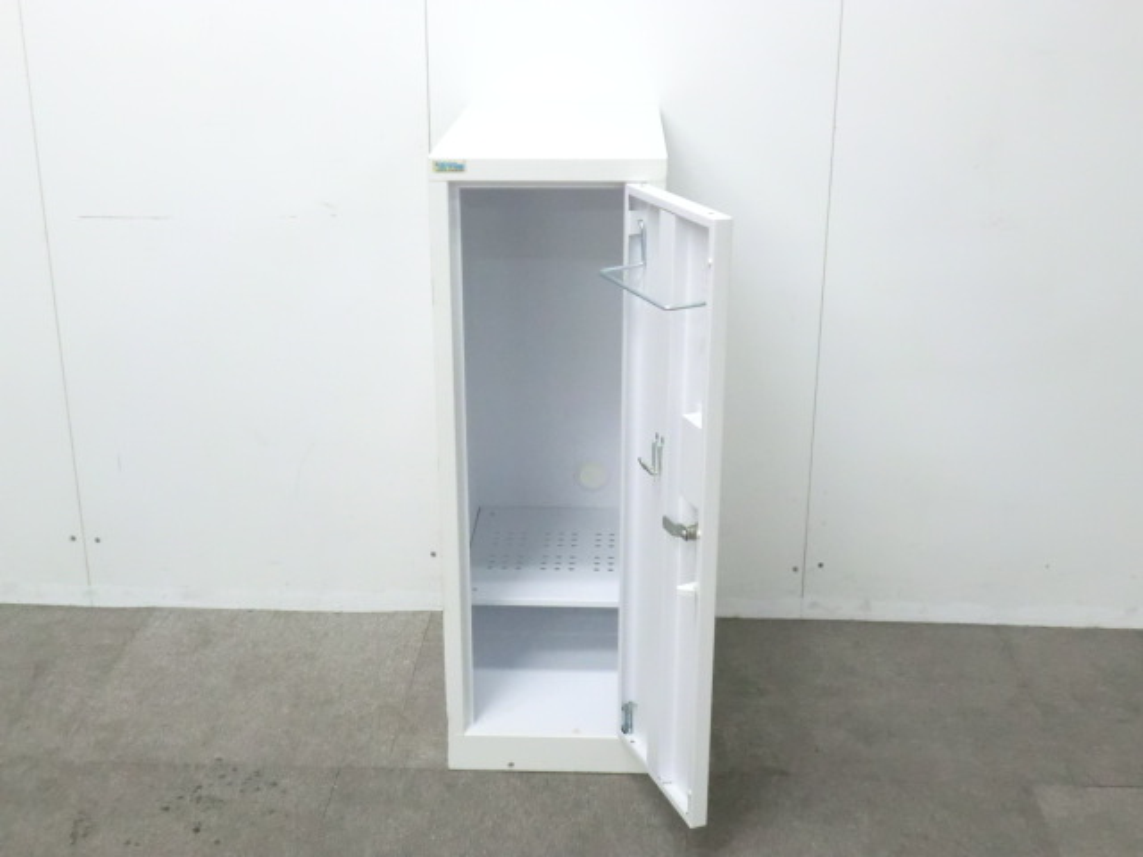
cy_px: 428
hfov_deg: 42.1
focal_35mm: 45
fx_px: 1486
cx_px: 572
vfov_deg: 32.2
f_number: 4.3
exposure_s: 1/50
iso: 800
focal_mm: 8.2
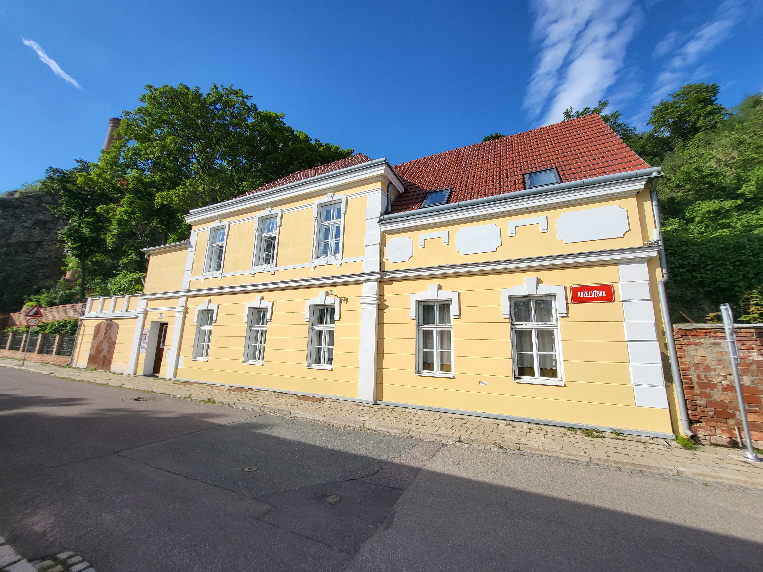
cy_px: 286
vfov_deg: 89.9
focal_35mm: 13
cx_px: 382
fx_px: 287
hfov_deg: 106.2
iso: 32
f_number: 2.2
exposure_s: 1/1461
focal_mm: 1.74
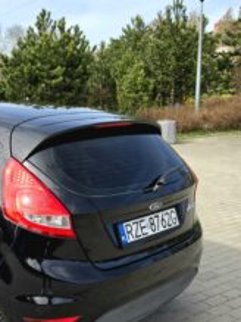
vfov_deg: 44.4
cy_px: 206
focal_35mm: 42
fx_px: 390
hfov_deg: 32.4
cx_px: 18
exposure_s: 1/5000
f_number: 1.4
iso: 64
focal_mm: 6.5
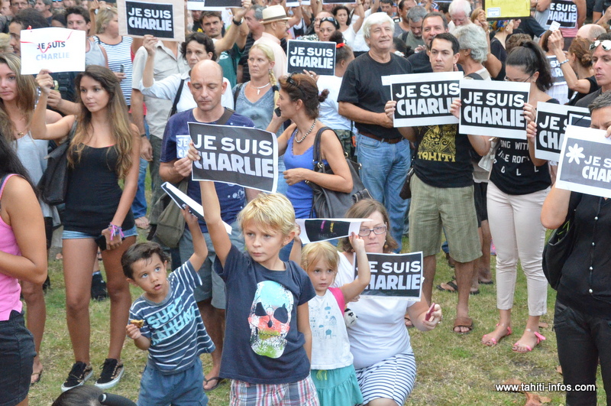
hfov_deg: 43.7
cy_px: 203
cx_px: 306
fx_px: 763
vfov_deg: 29.8
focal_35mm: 45
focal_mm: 30
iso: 5000
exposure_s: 1/320
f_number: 9
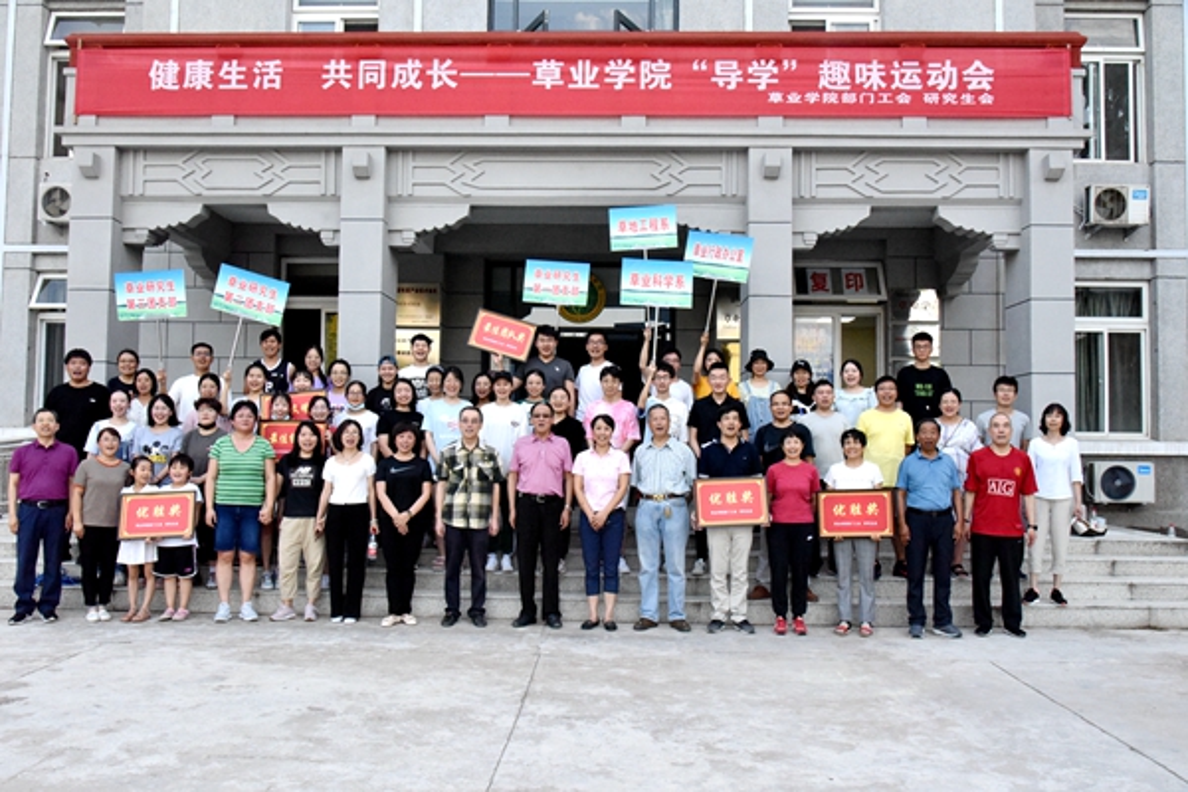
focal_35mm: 30
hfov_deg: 61.9
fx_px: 990
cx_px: 594
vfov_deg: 43.6
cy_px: 396
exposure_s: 1/800
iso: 6400
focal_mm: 30
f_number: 14
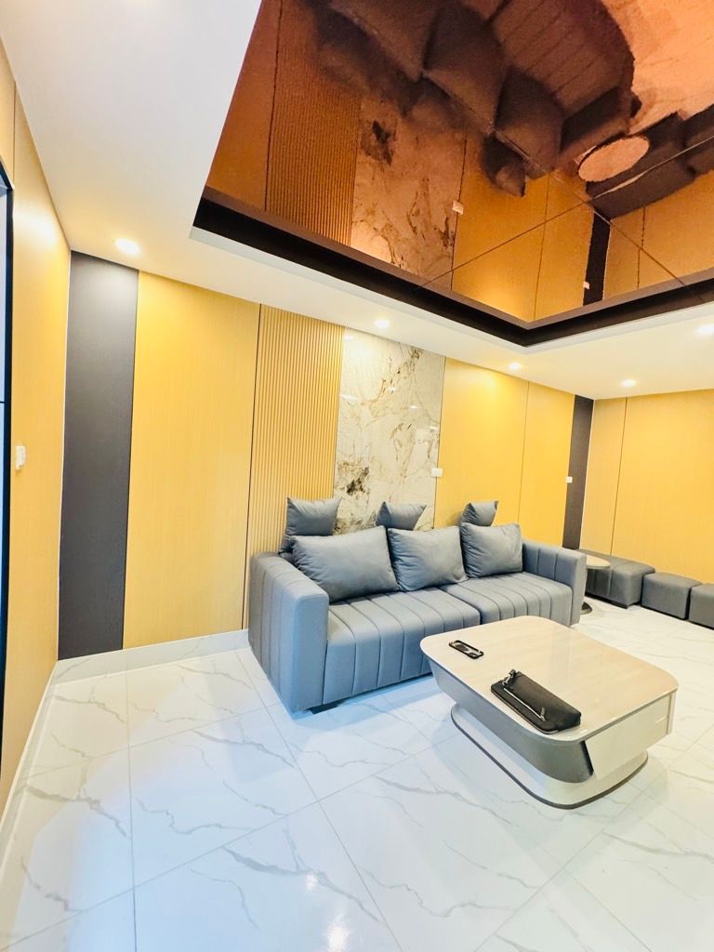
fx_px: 385
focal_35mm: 14
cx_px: 357
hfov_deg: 85.7
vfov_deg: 102.1
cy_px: 476
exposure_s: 1/58
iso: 640
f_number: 2.2
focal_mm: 2.22
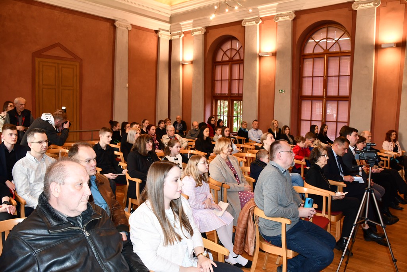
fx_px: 305
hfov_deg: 67.4
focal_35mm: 27
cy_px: 136
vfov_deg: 47.9
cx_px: 204
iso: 900
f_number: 3.5
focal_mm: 18
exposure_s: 1/60
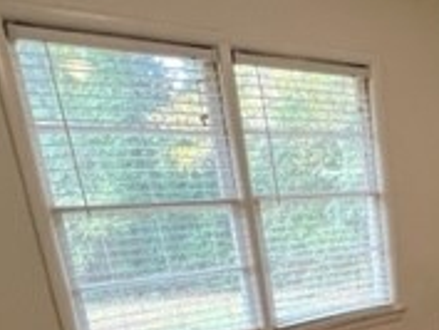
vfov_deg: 27.4
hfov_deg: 33.8
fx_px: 596
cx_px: 508
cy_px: 392
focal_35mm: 47
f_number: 1.8
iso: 320
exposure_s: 1/60
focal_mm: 1.57
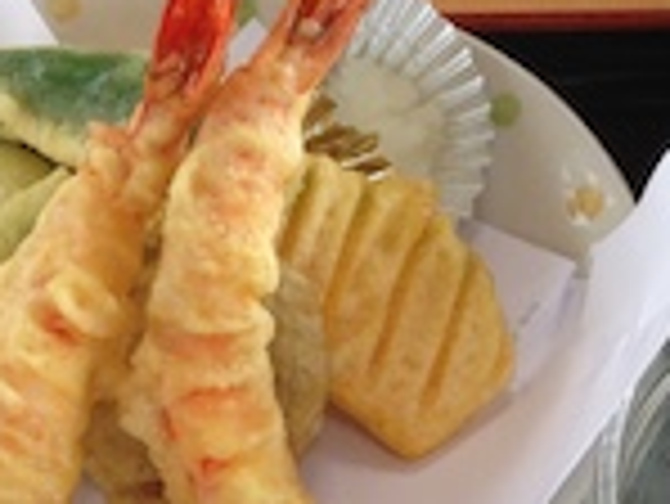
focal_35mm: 106
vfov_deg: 13.5
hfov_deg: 18.4
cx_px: 171
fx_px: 2053
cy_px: 639
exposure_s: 1/120
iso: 50
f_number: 2.4
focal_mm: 4.12
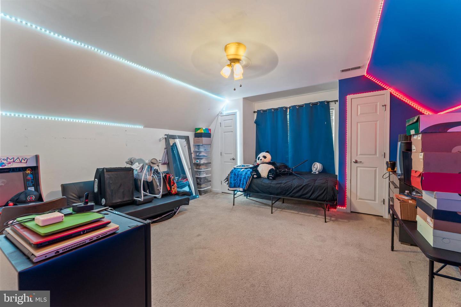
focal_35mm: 14
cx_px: 230
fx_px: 179
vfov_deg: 81.2
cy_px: 154
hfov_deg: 104.3
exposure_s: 2
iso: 400
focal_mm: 14
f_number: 9
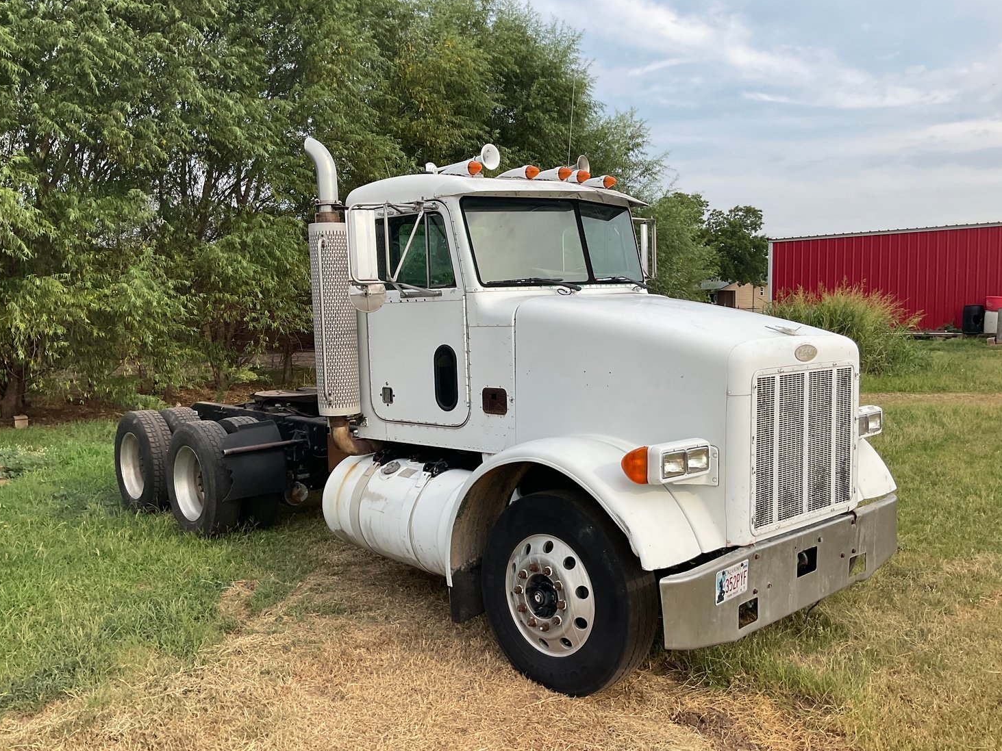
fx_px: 868
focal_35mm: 30
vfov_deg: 46.8
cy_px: 384
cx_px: 497
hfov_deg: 60.0
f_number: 1.8
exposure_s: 1/1055
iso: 16
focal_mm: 3
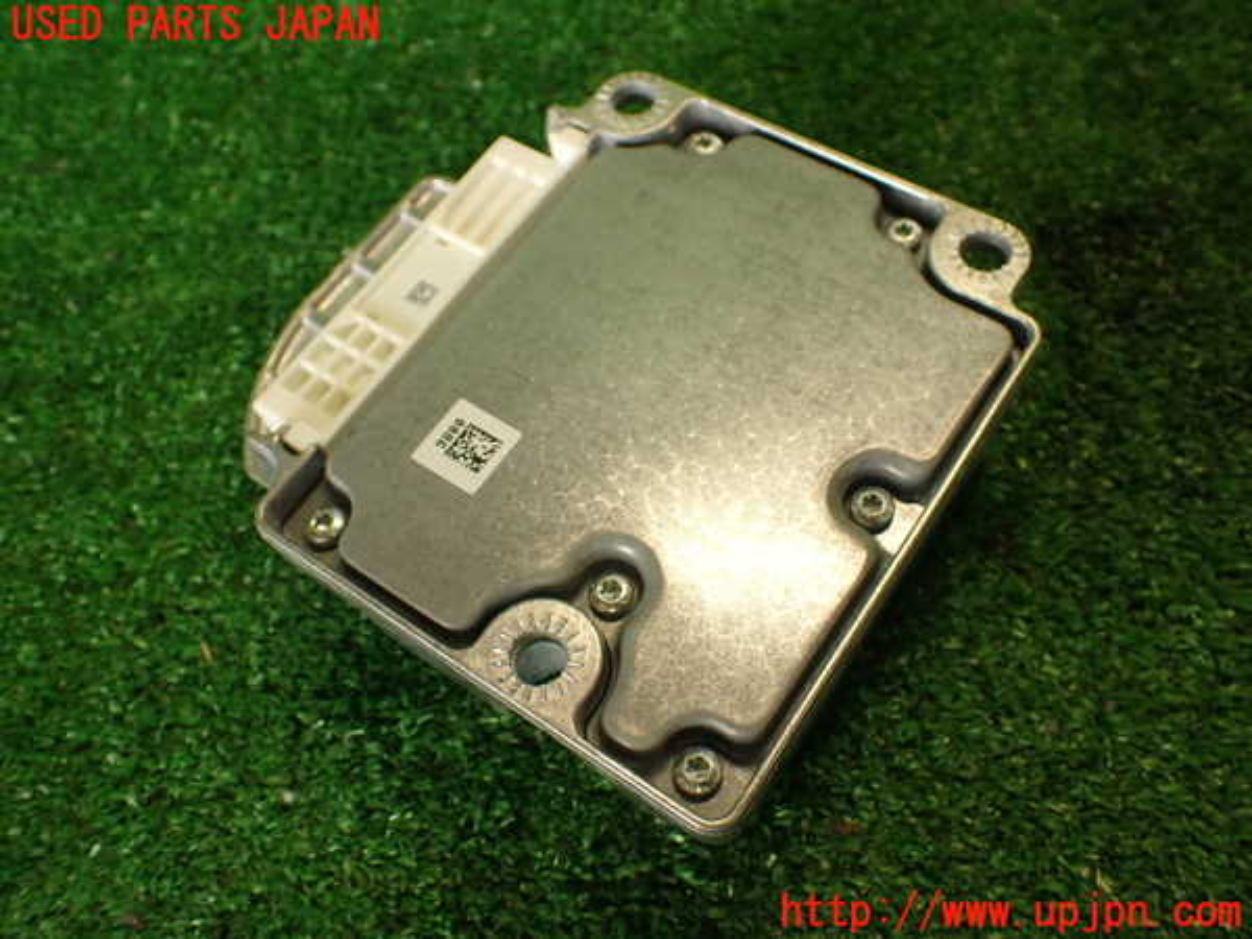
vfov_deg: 44.2
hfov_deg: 56.8
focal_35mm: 32
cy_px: 470
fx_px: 1157
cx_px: 626
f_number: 2.4
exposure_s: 1/60
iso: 200
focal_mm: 5.79
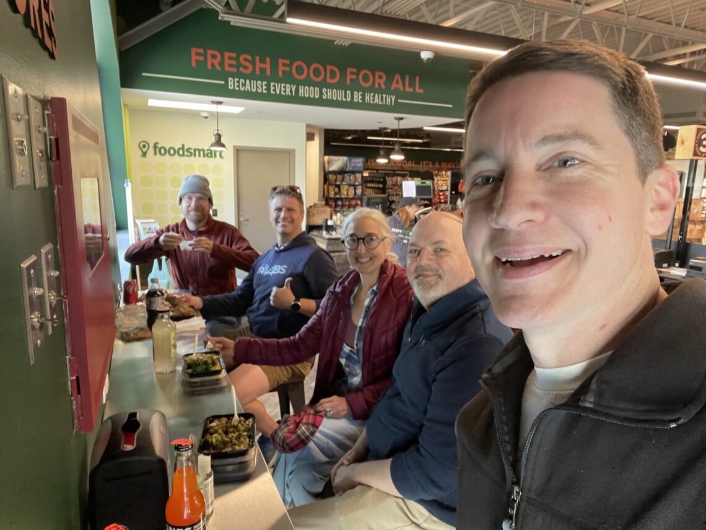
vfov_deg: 58.9
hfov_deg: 73.9
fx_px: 469
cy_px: 265
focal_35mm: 23
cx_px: 353
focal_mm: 2.71
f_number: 2.2
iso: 320
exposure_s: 1/60
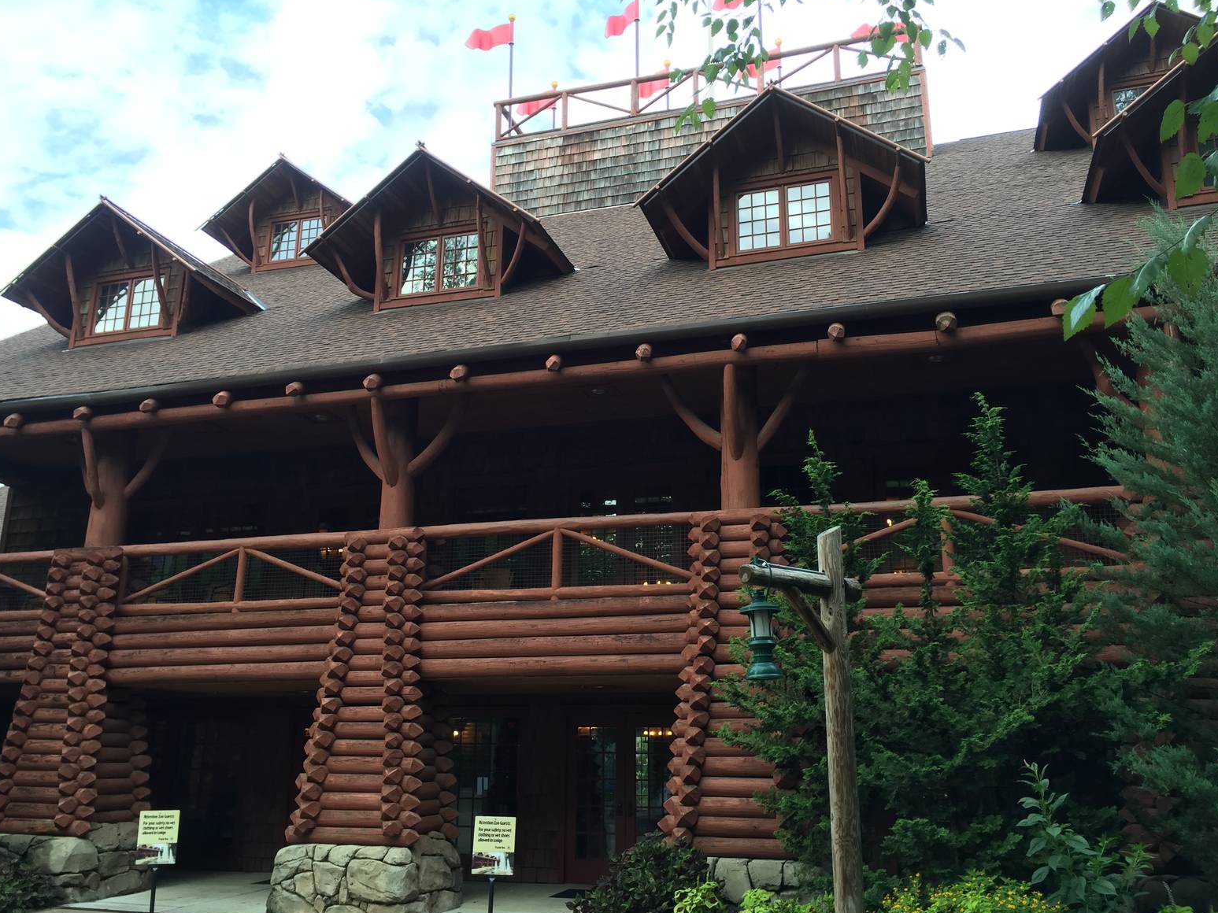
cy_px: 464
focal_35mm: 30
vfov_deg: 46.8
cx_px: 598
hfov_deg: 60.0
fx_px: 1055
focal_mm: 4.15
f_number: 2.2
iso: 32
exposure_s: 1/120
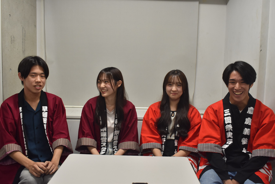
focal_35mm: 34
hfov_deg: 55.1
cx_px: 138
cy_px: 92
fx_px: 264
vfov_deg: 38.4
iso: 1000
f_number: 5.6
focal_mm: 23
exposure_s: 1/100
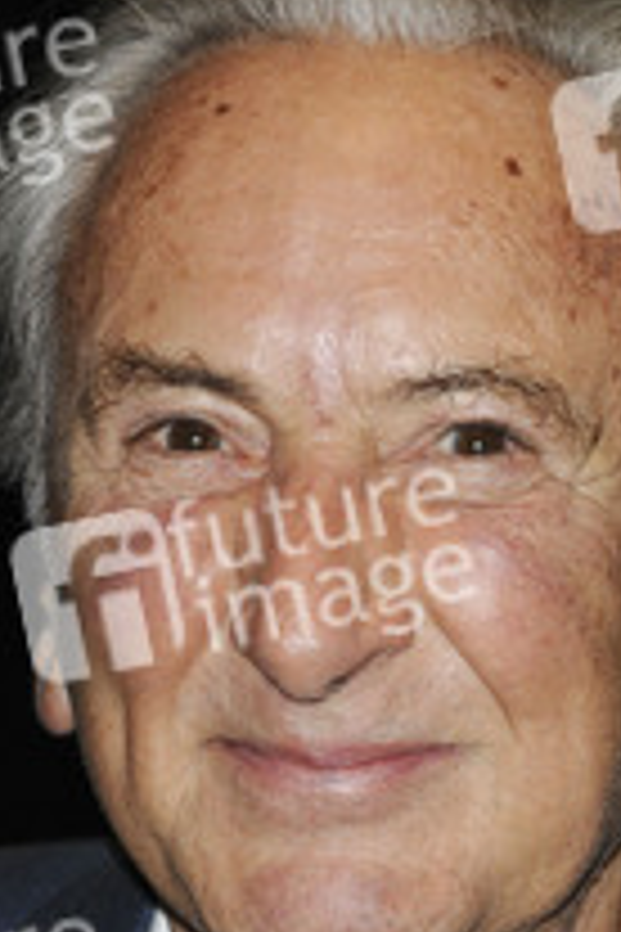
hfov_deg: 4.5
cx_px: 376
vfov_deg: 6.7
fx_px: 7890
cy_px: 801
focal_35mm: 305
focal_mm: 105
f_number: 5
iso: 400
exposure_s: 1/200
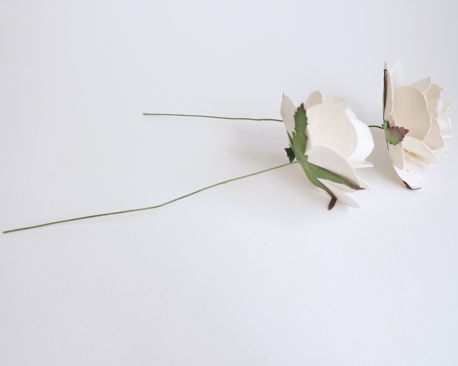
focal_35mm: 42
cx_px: 240
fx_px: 569
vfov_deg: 35.7
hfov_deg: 43.8
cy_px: 184
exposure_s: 1/60
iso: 800
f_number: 4.5
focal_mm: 20
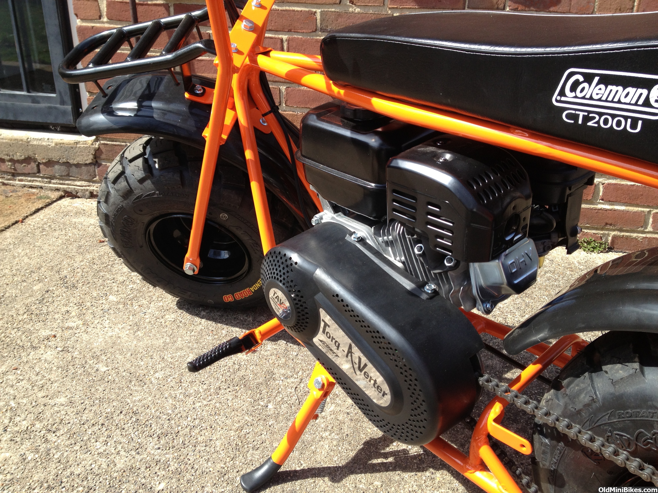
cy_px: 246
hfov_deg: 52.6
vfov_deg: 40.7
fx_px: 665
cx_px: 329
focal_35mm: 35
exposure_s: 1/563
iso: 50
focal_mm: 4.28
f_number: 2.4
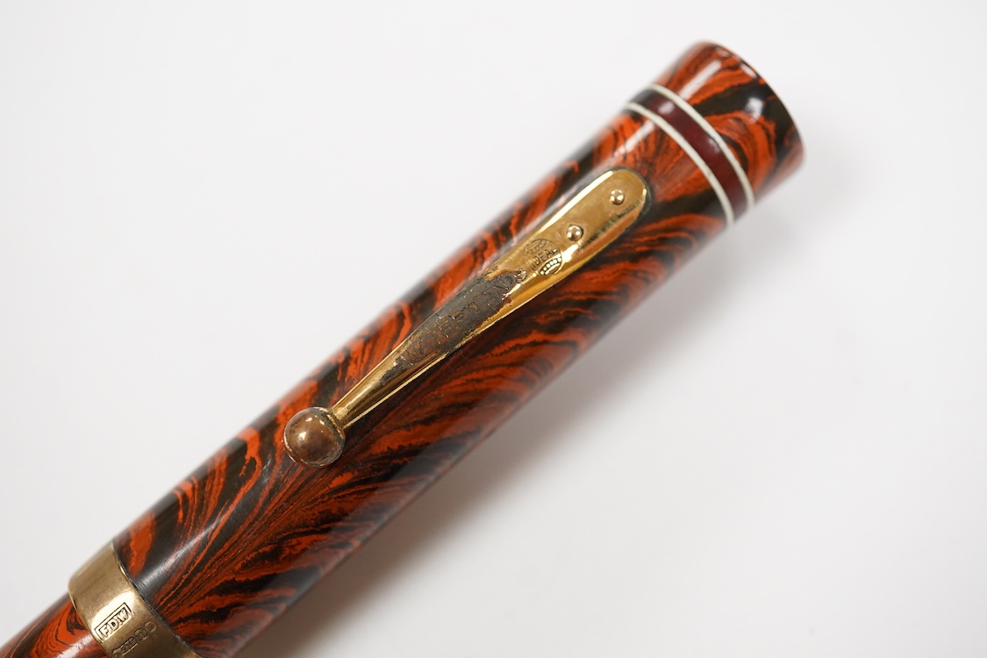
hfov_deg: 43.6
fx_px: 1234
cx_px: 494
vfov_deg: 29.9
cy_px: 329
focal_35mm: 45
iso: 2500
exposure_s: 1/200
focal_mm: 30
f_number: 9
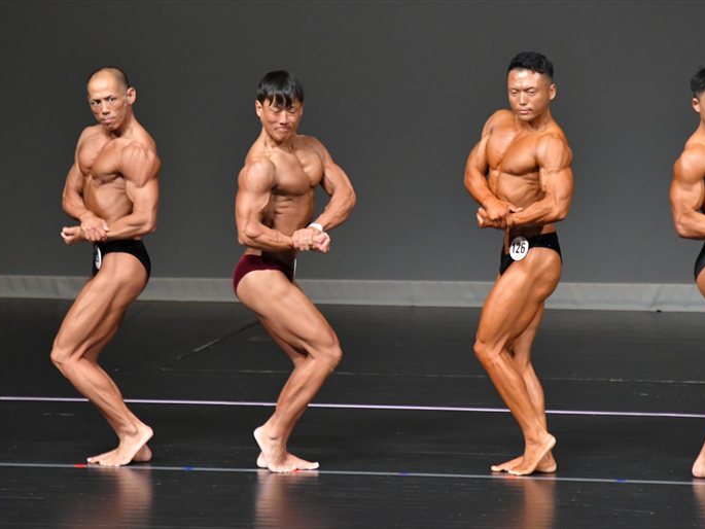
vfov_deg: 4.0
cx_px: 358
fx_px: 7639
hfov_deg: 5.3
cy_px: 264
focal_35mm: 375
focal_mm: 230
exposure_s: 1/400
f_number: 5.6
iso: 5000
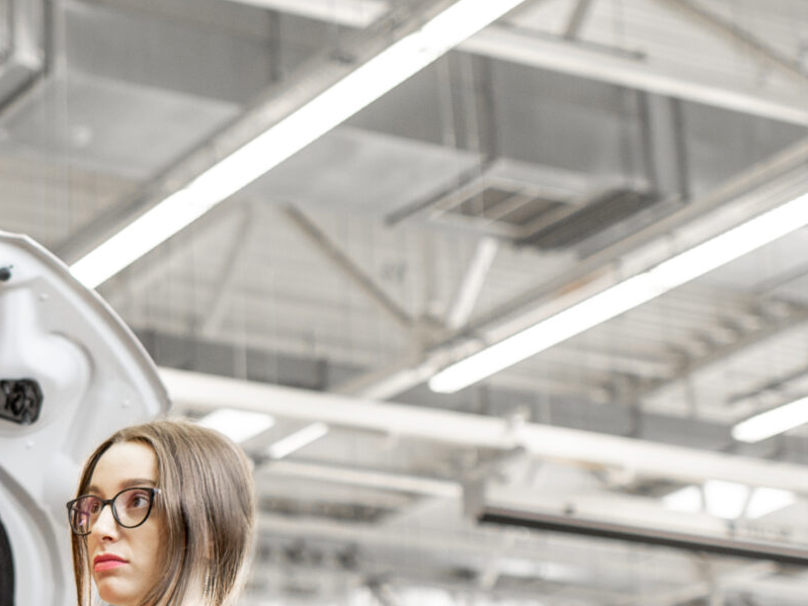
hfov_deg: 17.2
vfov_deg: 13.7
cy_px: 410
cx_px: -215
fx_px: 2522
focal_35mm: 108
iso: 500
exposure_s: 1/160
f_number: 2.2
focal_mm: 35
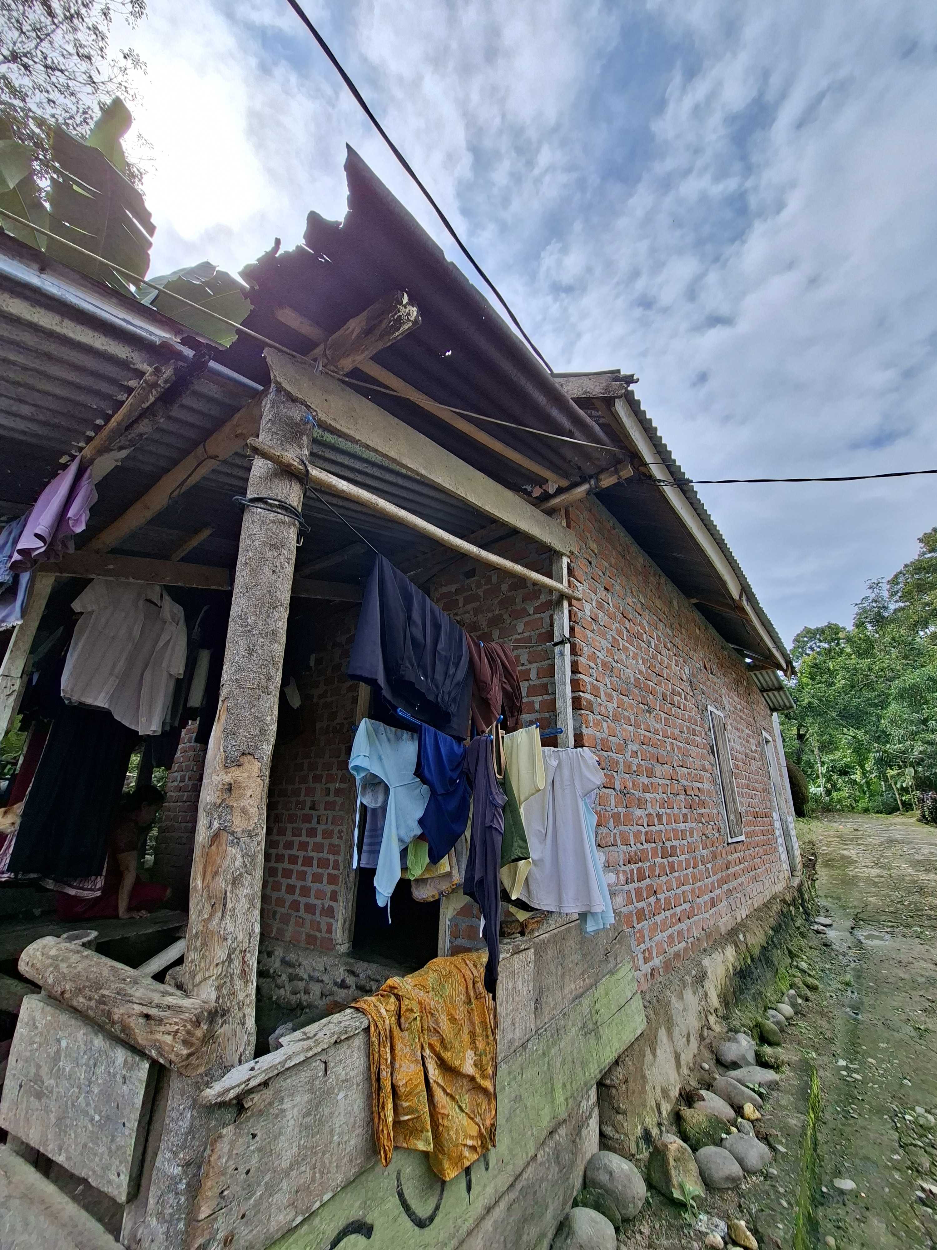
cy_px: 625
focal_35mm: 13
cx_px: 468
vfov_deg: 106.2
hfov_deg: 89.9
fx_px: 469
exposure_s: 1/1111
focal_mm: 1.74
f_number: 2.2
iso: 40
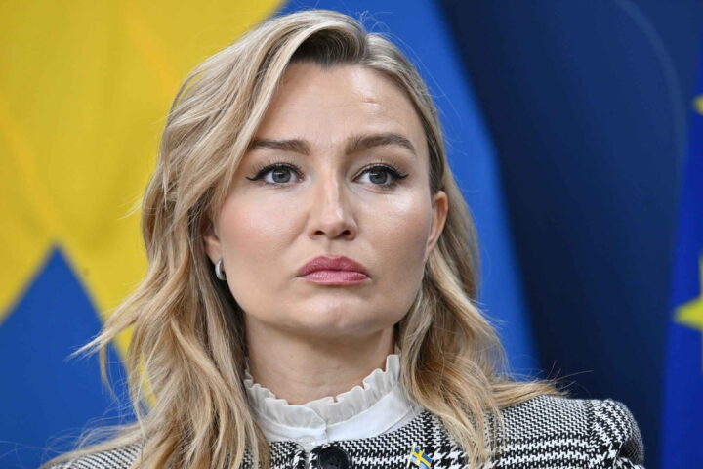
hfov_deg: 6.4
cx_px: 352
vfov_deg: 4.3
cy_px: 234
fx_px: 6248
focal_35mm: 320
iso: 2500
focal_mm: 320
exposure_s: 1/250
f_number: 5.6
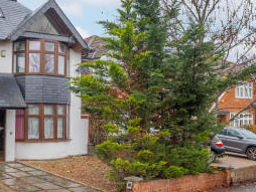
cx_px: 49
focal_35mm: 27
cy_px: 113
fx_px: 200
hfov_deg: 59.8
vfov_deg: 51.2
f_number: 5.6
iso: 400
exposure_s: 1/60
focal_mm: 10
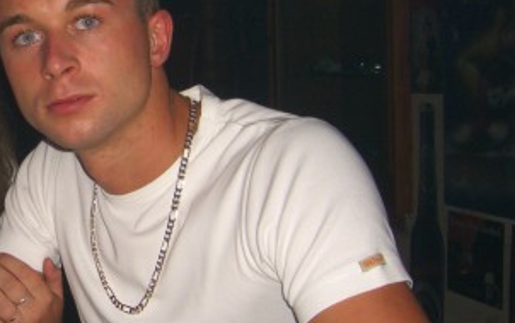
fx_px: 1123
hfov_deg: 24.8
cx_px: 15
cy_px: 178
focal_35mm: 80
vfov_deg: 16.3
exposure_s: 1/60
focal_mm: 7.9
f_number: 2.8
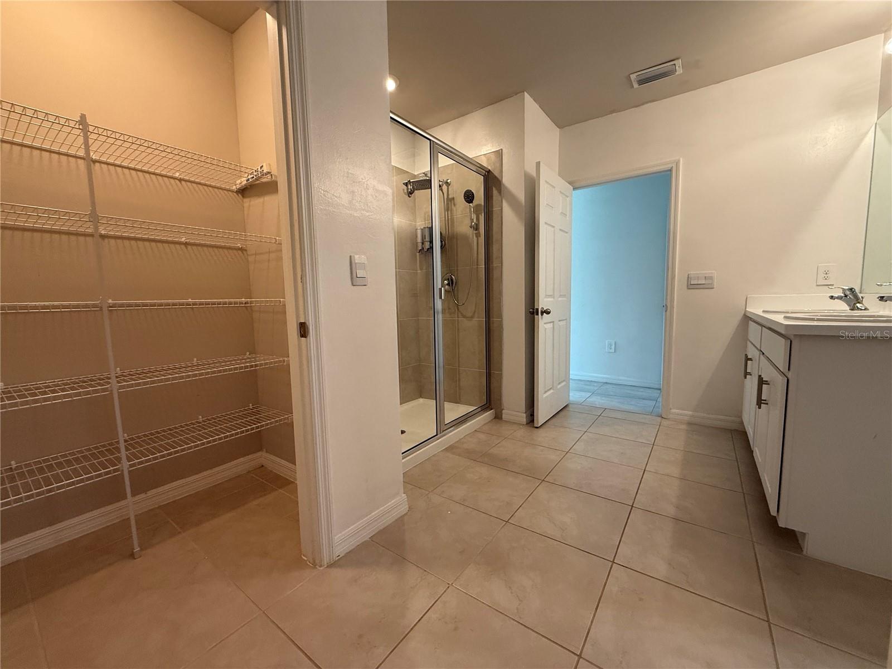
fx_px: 361
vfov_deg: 85.7
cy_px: 334
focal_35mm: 14
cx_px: 446
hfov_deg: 102.1
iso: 250
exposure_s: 1/120
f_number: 2.2
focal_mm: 2.22
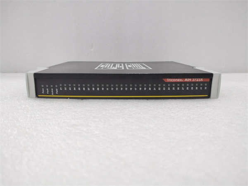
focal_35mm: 26
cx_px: 124
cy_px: 93
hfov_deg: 67.3
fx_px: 186
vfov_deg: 53.1
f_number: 1.8
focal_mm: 4.75
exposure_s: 1/33.3
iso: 336
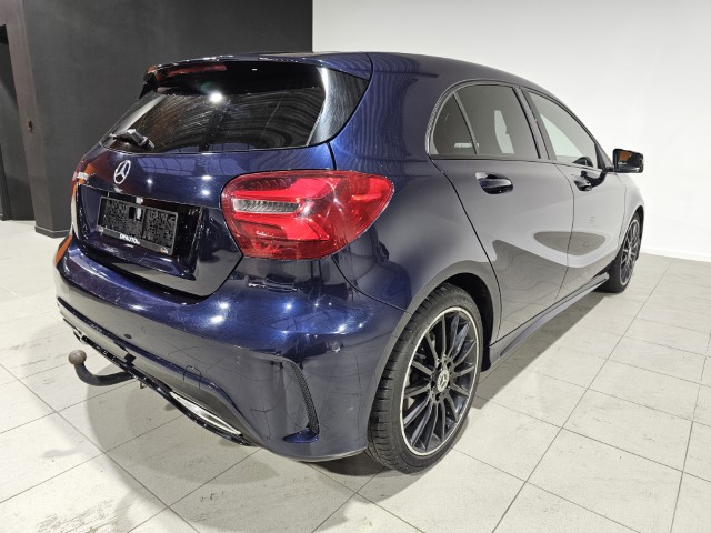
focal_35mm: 23
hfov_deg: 73.9
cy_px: 266
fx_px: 472
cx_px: 356
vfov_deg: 58.9
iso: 250
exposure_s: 1/100
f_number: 1.7
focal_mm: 6.3
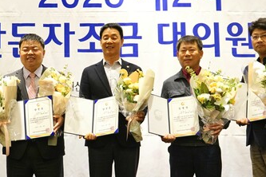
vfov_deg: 18.9
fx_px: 532
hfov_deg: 27.9
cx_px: 85
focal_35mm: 72
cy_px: 98
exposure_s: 1/80
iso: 3200
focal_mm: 40
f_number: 4.5
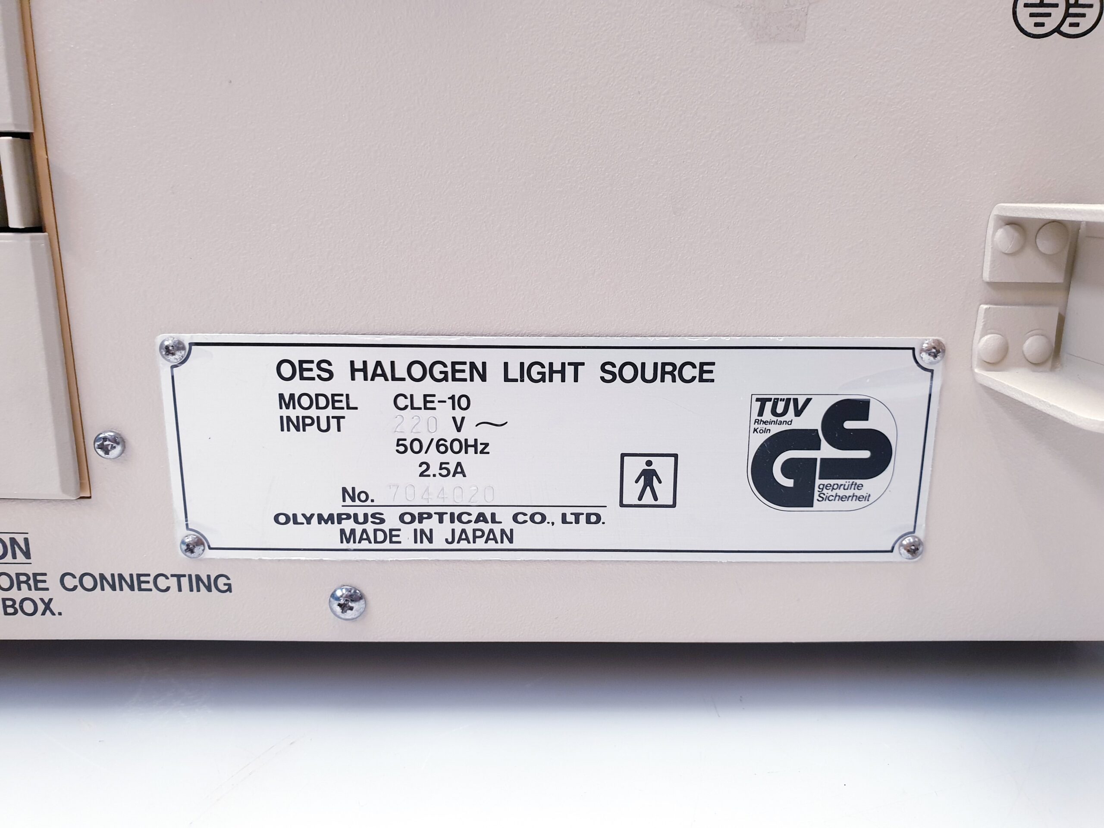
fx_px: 829
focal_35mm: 26
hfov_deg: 67.3
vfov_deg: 53.1
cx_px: 552
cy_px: 414
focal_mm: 4.3
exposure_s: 1/50
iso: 160
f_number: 2.4
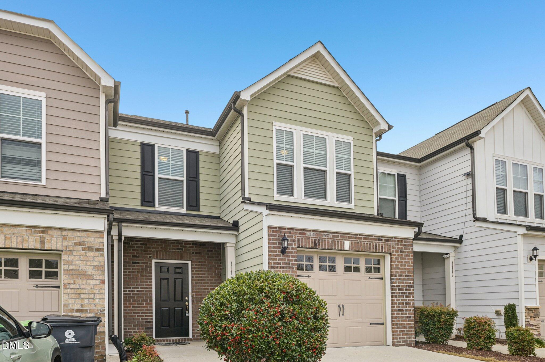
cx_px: 272
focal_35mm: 24
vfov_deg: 53.1
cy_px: 181
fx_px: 363
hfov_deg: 73.8
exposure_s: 1/200
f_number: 9
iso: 200
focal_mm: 24
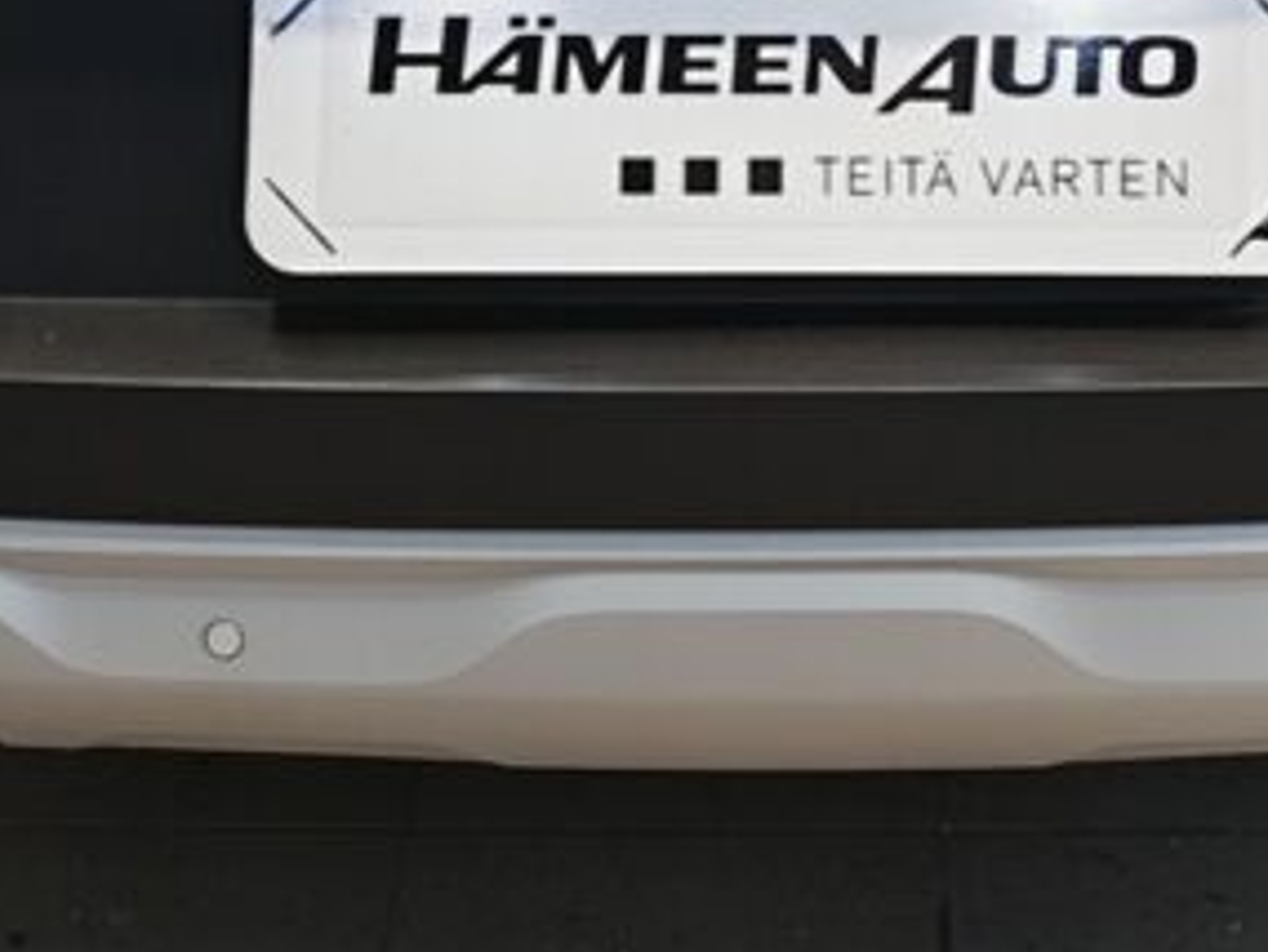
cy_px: -712
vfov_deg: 12.0
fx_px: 4214
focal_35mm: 115
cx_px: 779
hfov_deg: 17.1
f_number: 1.6
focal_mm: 5.4
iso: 64
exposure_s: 1/50
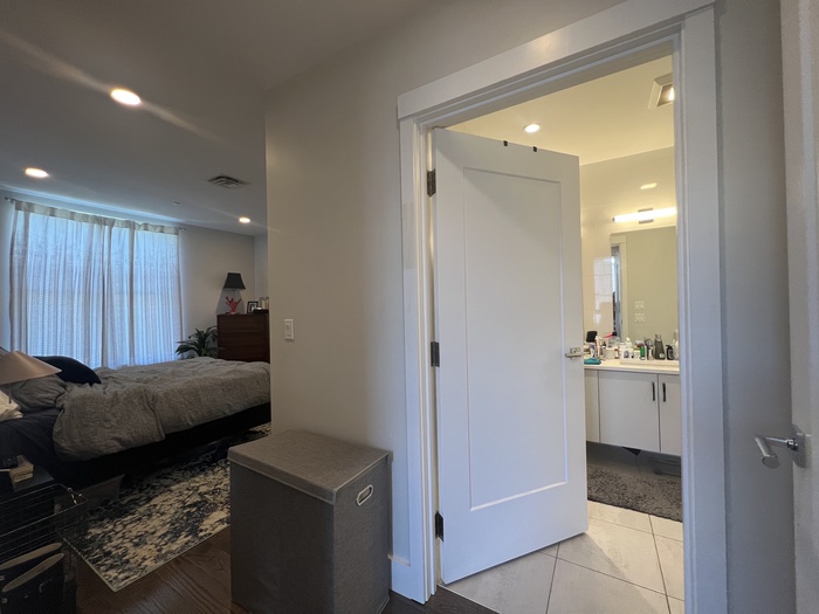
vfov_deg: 89.9
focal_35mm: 13
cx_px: 410
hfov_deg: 106.2
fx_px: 308
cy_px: 307
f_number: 1.8
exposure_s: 1/120
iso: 200
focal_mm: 1.57
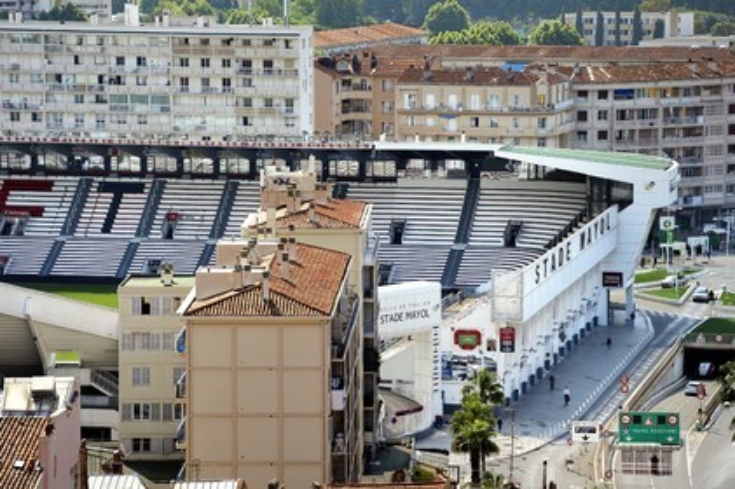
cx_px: 368
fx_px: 3162
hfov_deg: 13.3
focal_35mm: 155
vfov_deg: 8.8
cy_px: 244
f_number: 11
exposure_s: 1/250
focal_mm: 155
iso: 200
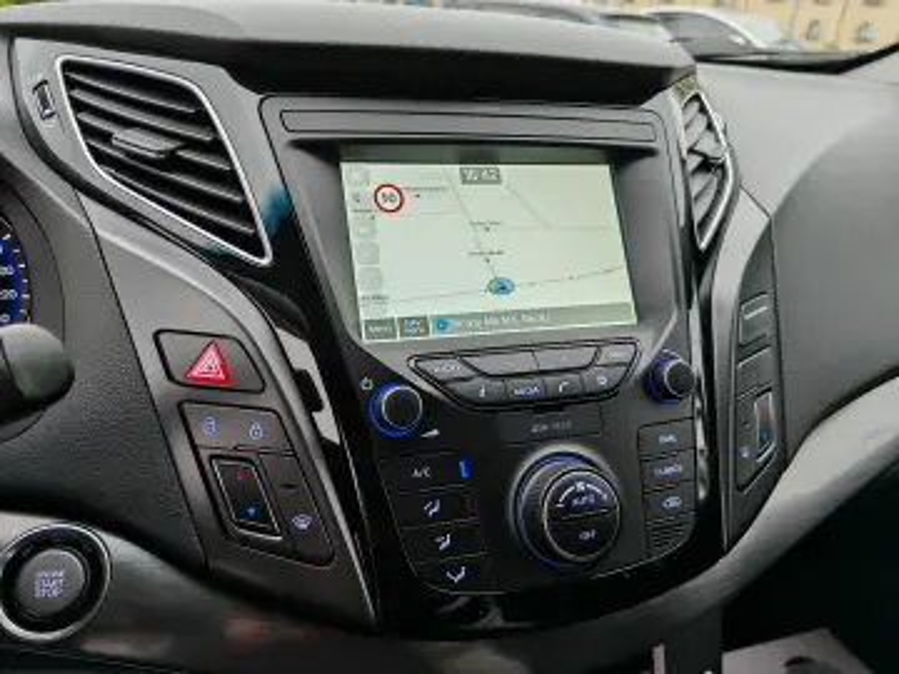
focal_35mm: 26
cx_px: 450
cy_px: 337
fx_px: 675
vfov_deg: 53.1
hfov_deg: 67.3
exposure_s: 1/100
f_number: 1.6
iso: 80
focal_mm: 5.4
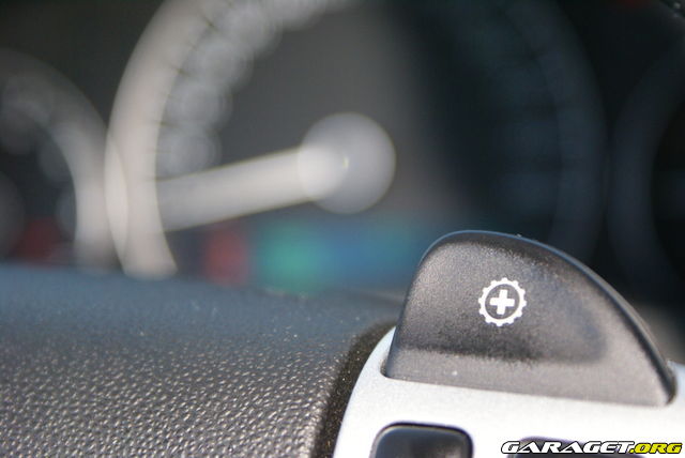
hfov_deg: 19.4
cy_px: 229
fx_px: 2000
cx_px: 342
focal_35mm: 105
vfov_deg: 13.1
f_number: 5.6
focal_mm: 70
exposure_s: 1/125
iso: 400
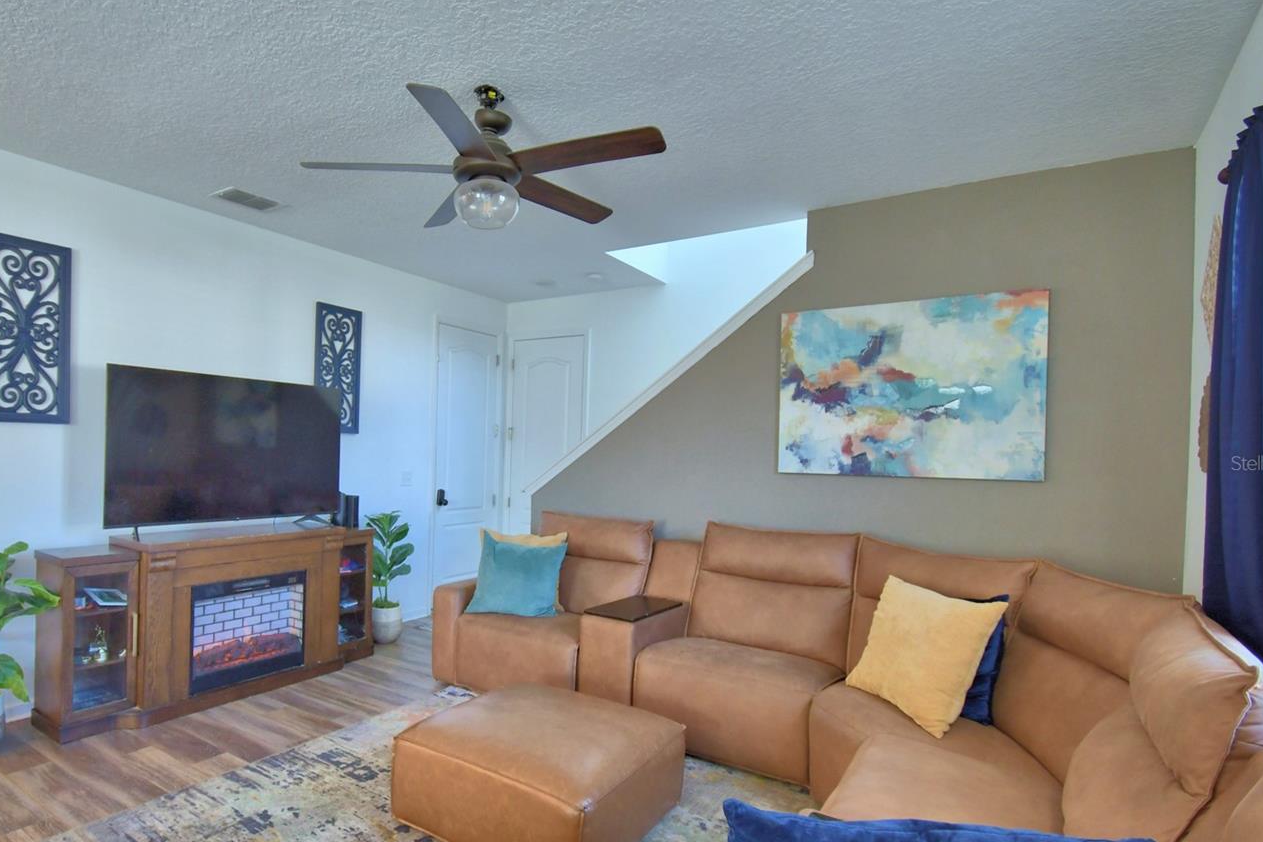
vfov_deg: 64.4
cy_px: 463
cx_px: 520
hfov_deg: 86.1
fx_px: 667
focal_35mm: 19
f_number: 4.5
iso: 500
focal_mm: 10
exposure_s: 1/30
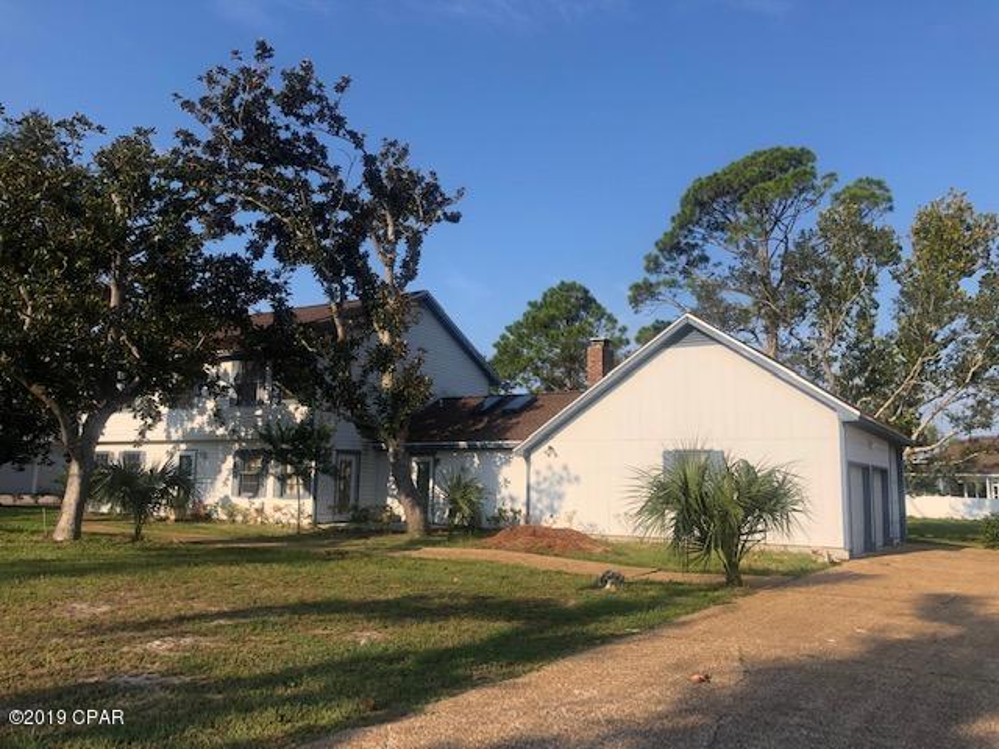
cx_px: 500
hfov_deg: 63.4
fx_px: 808
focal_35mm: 28
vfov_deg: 49.7
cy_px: 374
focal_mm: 4
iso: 20
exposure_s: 1/1656
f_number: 1.8
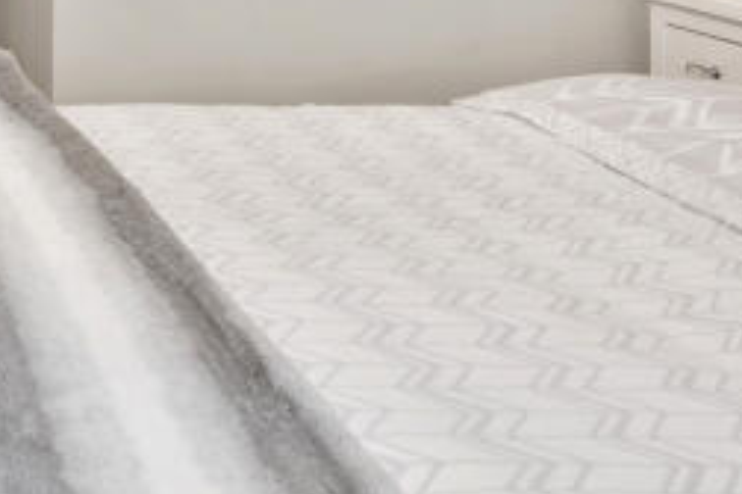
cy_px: -234
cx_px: -203
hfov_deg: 24.4
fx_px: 1504
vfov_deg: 17.0
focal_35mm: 73
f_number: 8
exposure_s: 1
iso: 250
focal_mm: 18
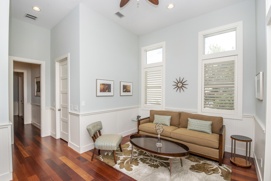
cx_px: 130
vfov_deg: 73.7
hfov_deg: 96.7
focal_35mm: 16
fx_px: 120
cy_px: 94
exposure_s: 1/200
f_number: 7.1
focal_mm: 15
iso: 640
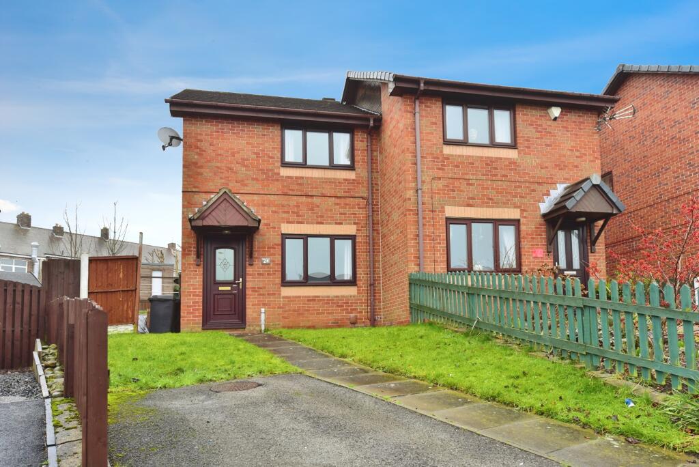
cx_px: 350
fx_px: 466
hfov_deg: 73.7
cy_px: 234
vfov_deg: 53.2
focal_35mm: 24
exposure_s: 1/90
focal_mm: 24
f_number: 4.8
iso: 400
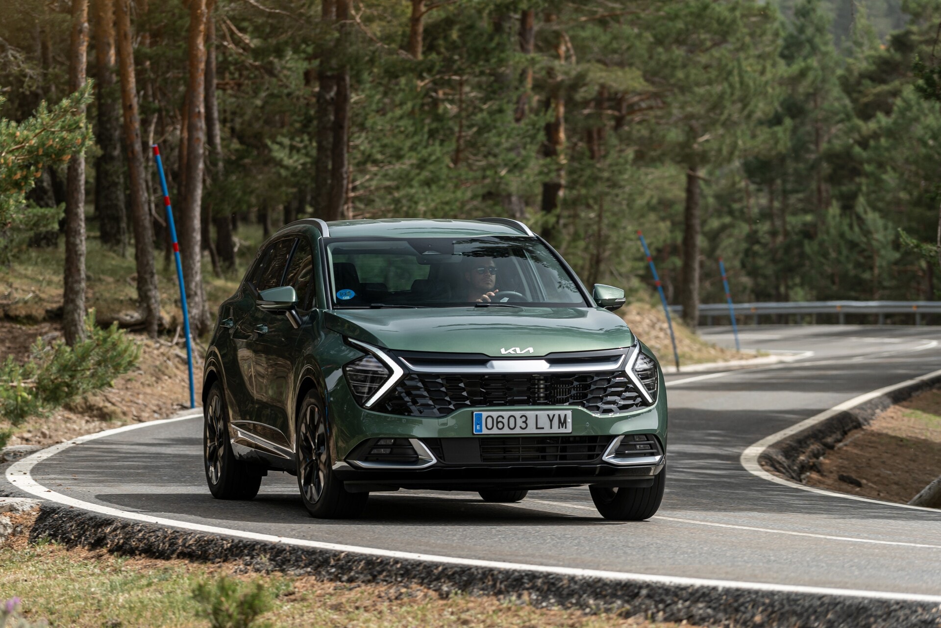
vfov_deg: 8.4
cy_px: 314
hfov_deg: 12.5
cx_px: 470
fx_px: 4286
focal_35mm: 164
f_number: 4
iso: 200
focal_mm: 164
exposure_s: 1/640
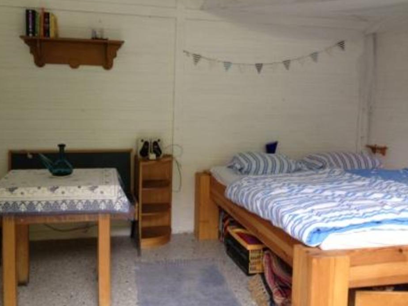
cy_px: 136
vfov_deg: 36.8
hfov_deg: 47.8
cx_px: 183
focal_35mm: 39
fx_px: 460
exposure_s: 1/20
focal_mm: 4.28
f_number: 2.4
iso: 125
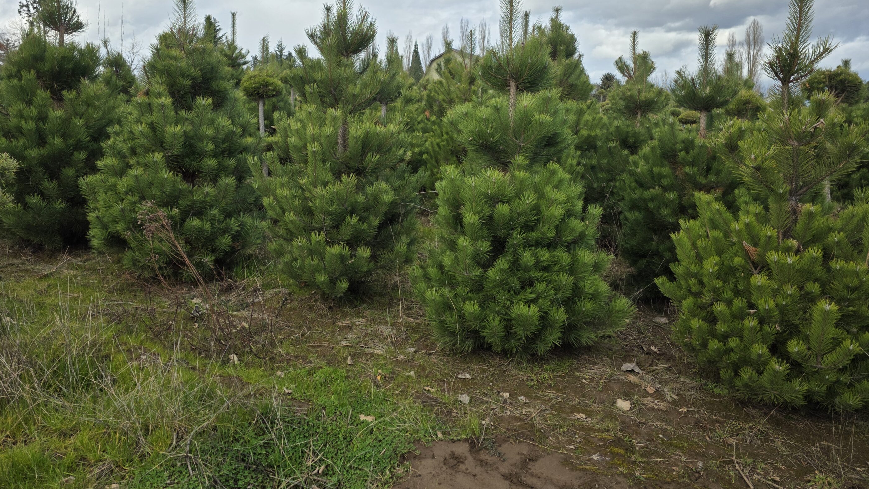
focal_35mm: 26
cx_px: 419
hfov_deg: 71.9
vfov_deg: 43.9
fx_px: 599
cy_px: 172
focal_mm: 6.3
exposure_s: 1/3211
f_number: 1.7
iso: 80
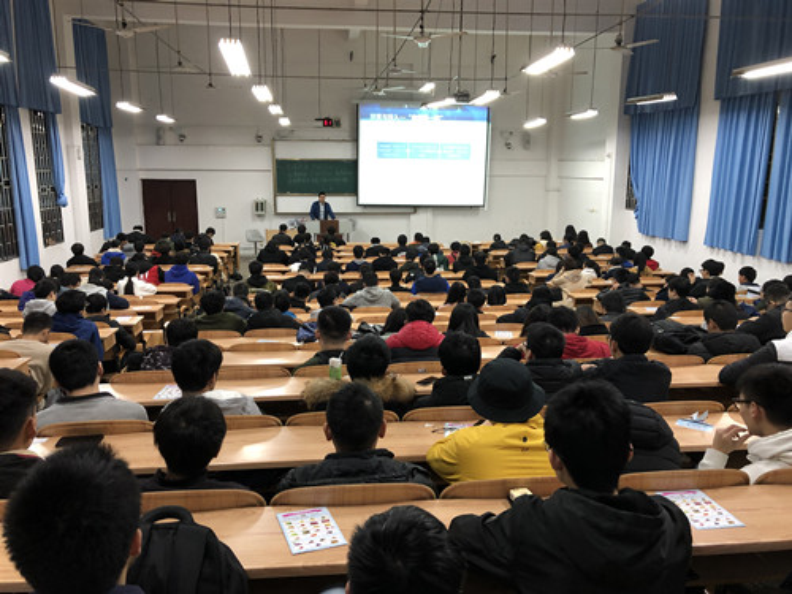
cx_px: 396
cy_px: 297
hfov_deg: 63.4
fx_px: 641
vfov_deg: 49.7
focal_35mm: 28
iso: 80
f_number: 1.8
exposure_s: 1/17
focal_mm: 3.99
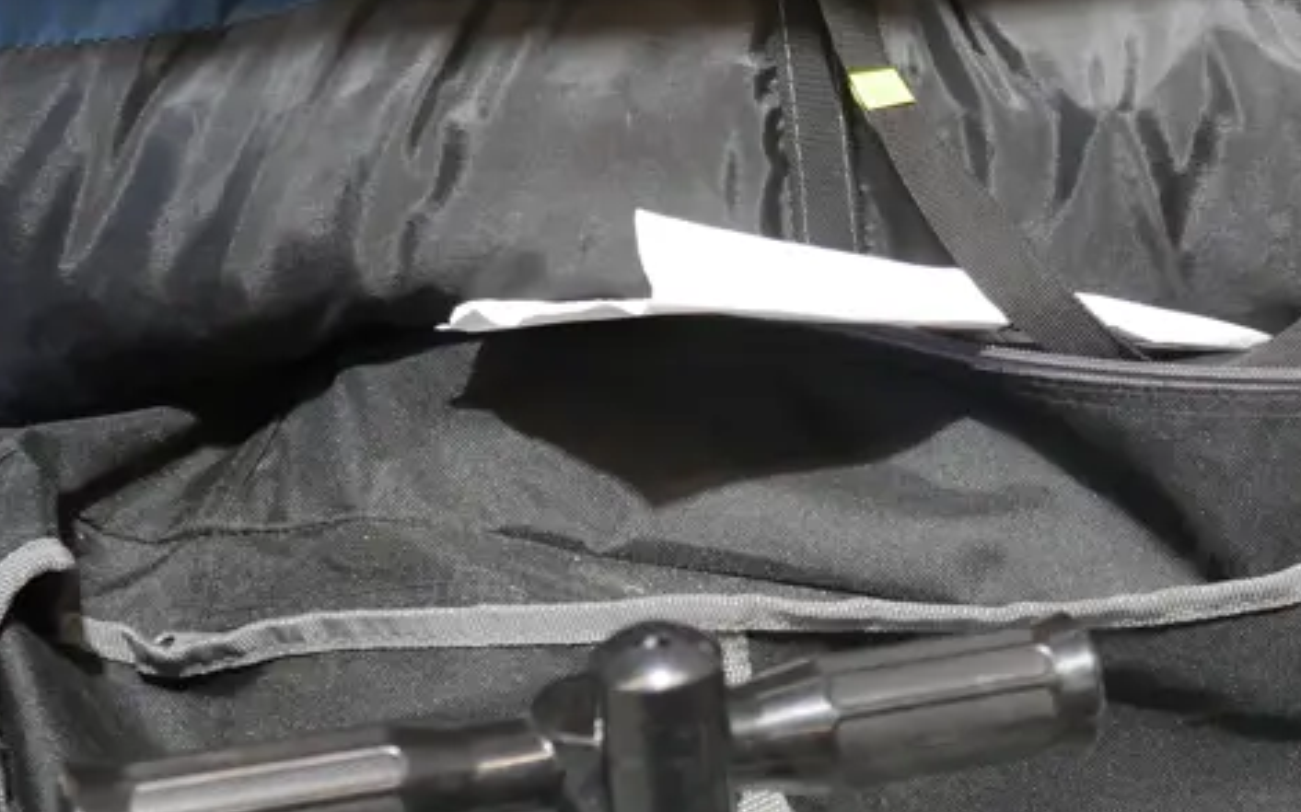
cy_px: 510
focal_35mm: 83
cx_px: 1185
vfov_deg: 15.7
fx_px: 2942
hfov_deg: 24.2
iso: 1600
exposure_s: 1/60
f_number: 4
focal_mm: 18
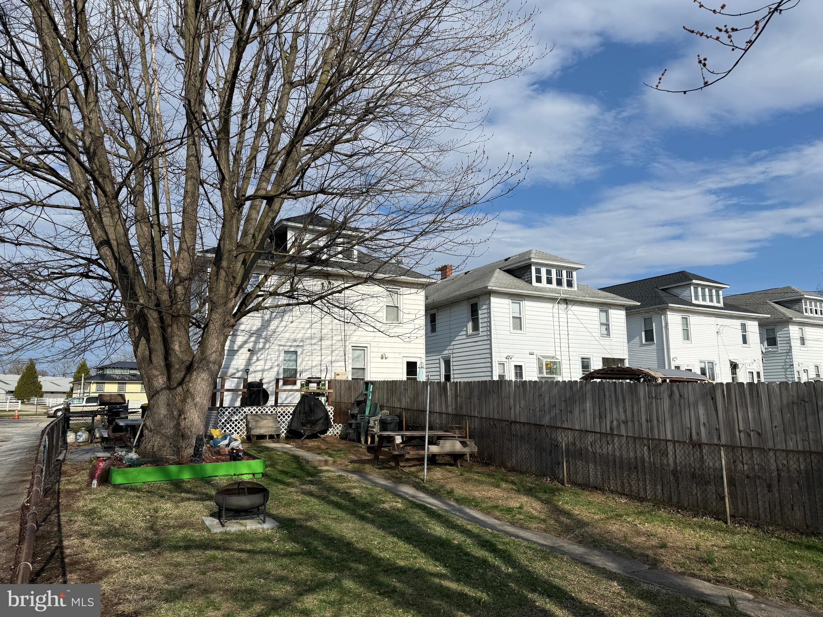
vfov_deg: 56.8
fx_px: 571
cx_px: 412
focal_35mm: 24
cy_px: 308
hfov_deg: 71.6
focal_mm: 6.76
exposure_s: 1/7353
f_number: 1.78
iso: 80
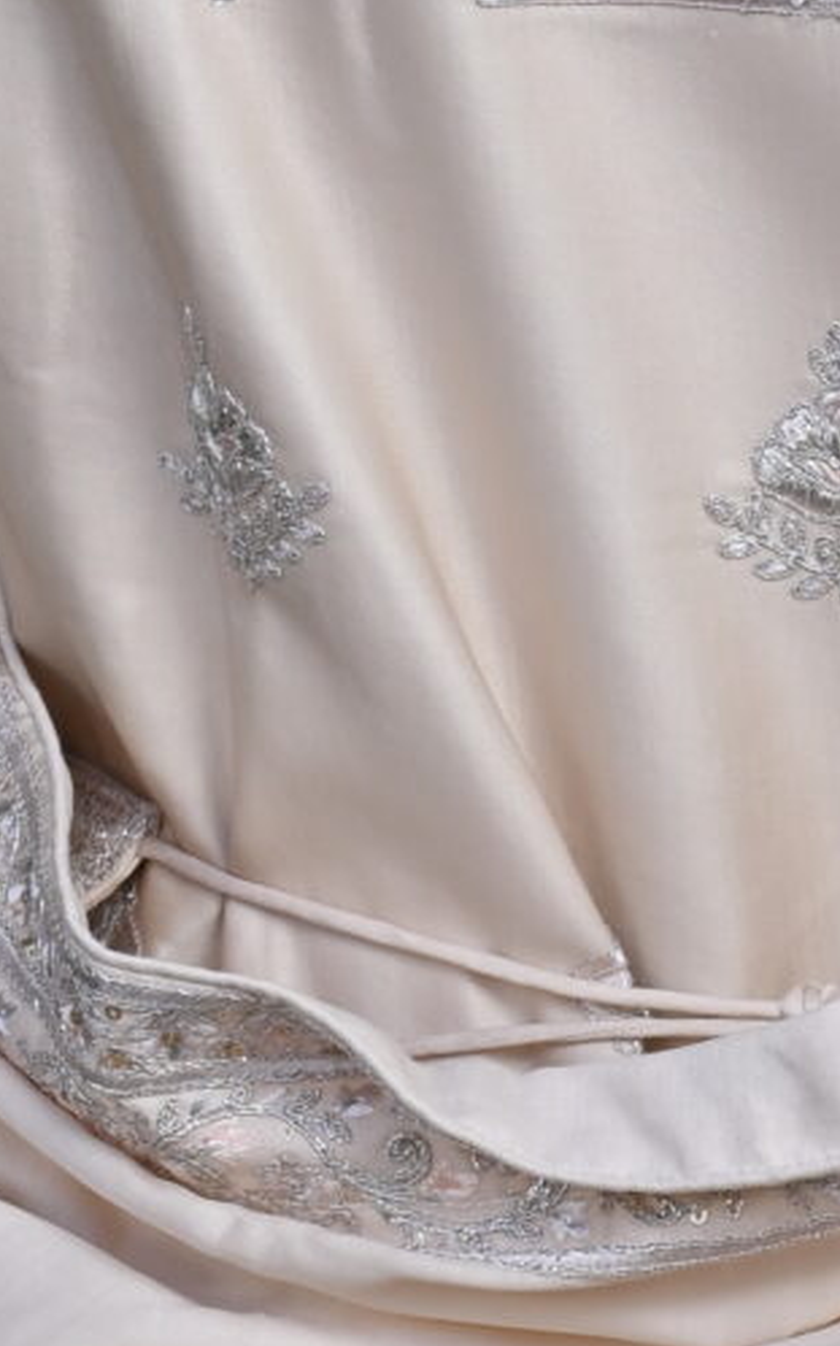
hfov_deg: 5.0
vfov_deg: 8.0
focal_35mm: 262
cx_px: 1122
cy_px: 1508
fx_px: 9602
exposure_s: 1/200
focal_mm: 50
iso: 400
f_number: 6.3
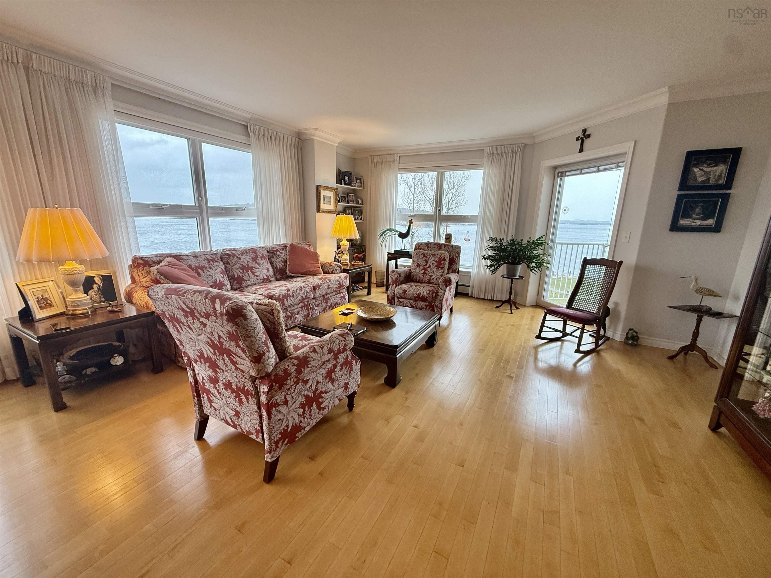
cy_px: 289
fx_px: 312
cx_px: 386
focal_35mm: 14
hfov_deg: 102.1
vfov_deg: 85.7
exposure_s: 1/120
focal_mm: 2.22
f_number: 2.2
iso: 200
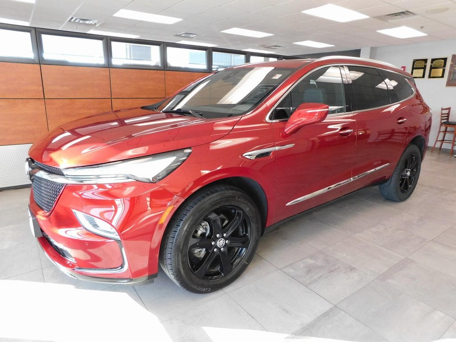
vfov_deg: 58.9
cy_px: 171
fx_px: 303
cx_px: 228
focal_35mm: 23
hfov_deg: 73.9
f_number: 3
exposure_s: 1/30
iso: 280
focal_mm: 4
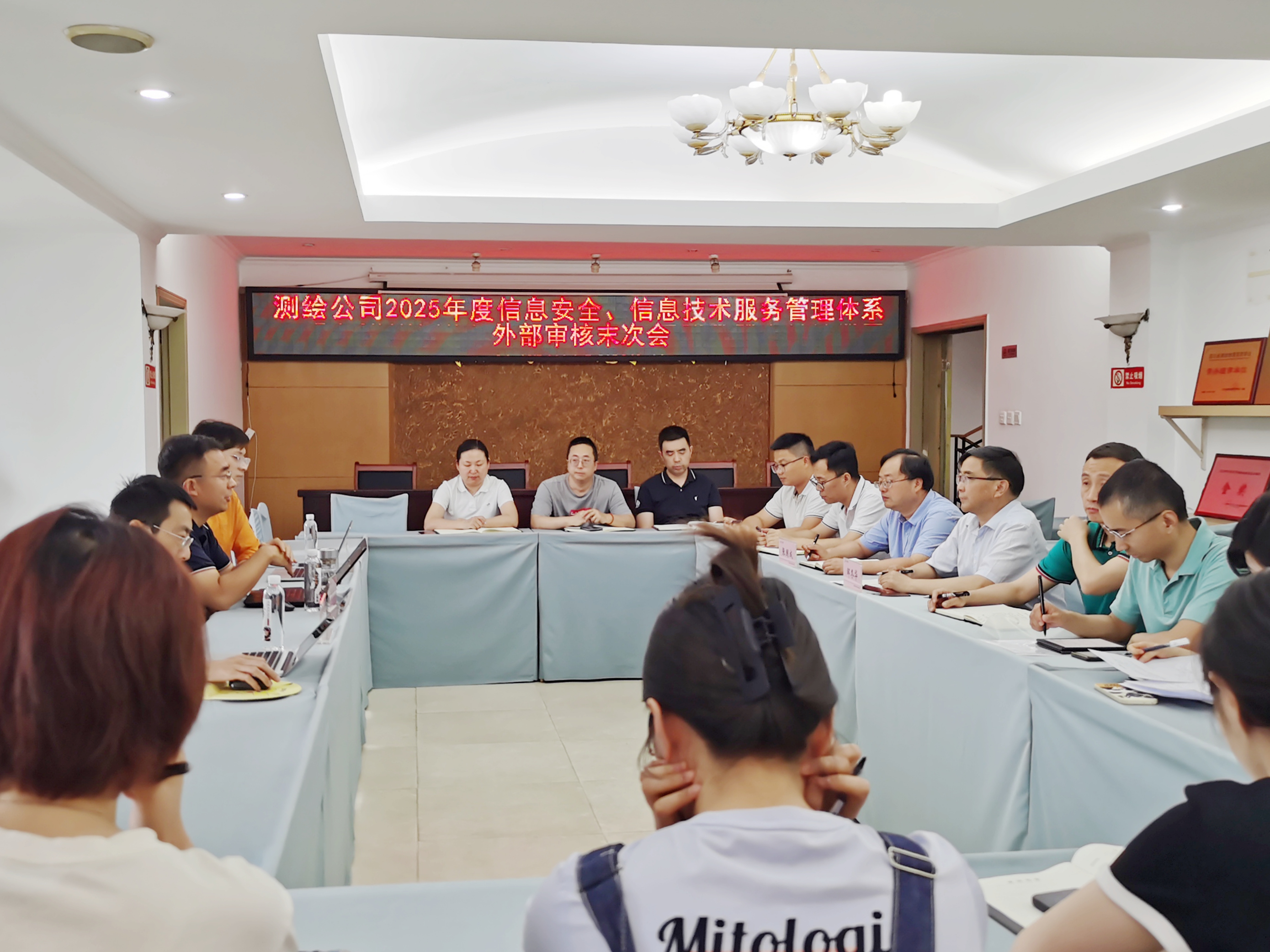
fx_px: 1247
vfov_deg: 41.8
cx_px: 610
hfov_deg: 54.0
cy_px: 480
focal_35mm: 34
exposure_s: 1/100
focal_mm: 5.58
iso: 80
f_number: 1.8
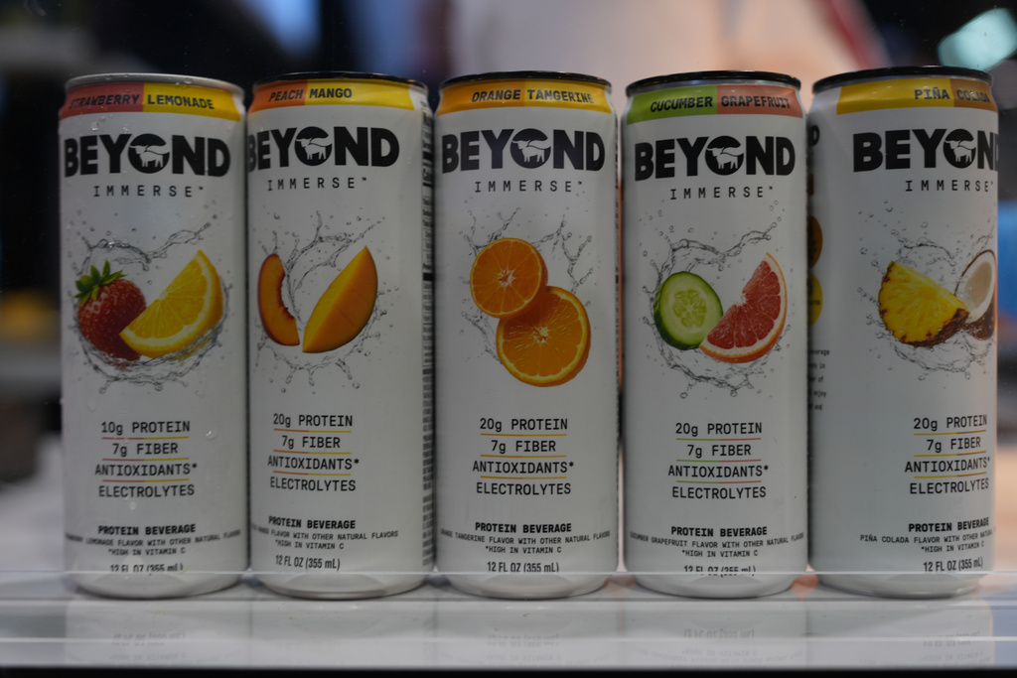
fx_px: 1271
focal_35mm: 45
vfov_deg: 29.9
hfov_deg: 43.6
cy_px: 339
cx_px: 508
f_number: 3.2
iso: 250
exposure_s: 1/125
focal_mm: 45
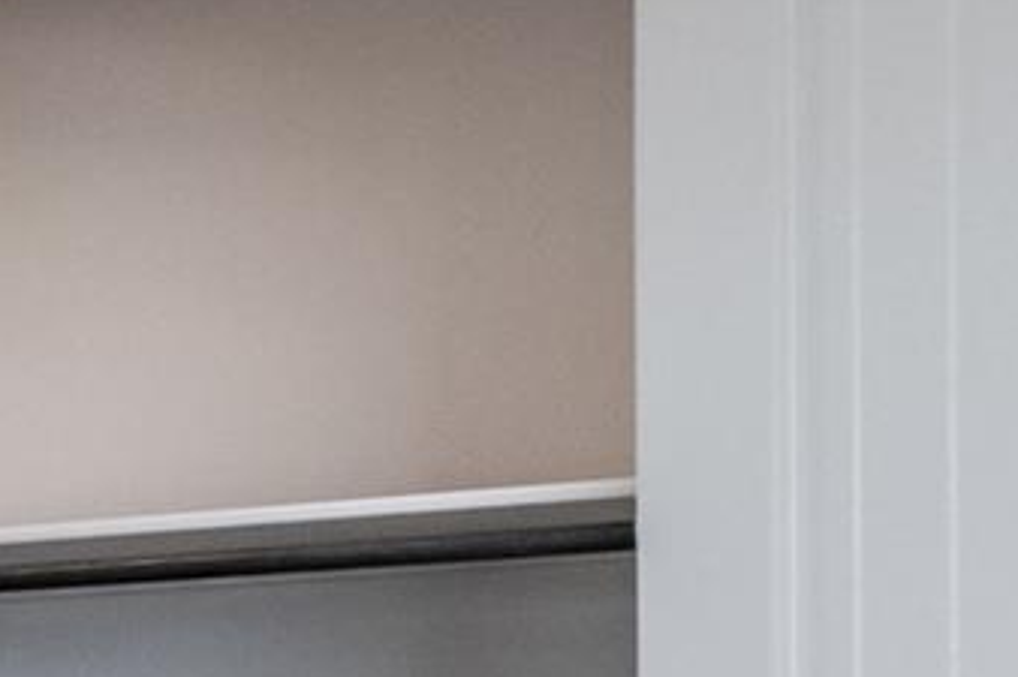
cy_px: 916
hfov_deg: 11.7
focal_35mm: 91
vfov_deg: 14.3
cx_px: -2003
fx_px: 2572
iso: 250
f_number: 8
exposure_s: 1/60
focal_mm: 10
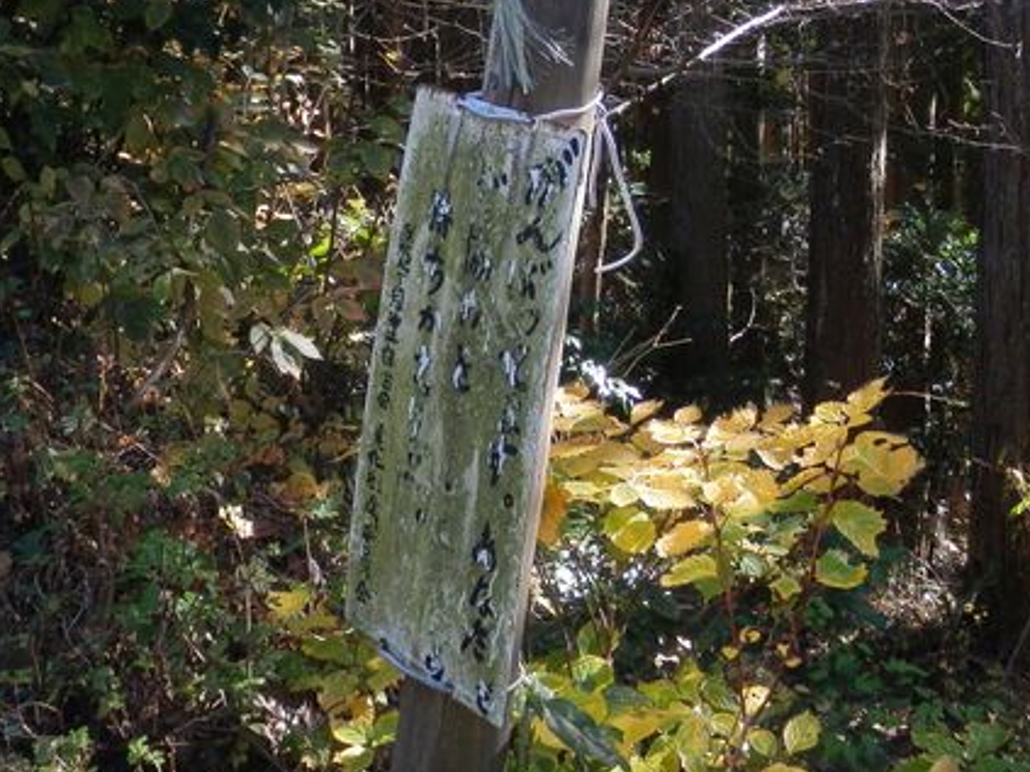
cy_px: 75
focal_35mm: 70
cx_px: 536
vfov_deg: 20.6
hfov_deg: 27.8
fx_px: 2082
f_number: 3.6
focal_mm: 6.6
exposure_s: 1/80
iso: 160
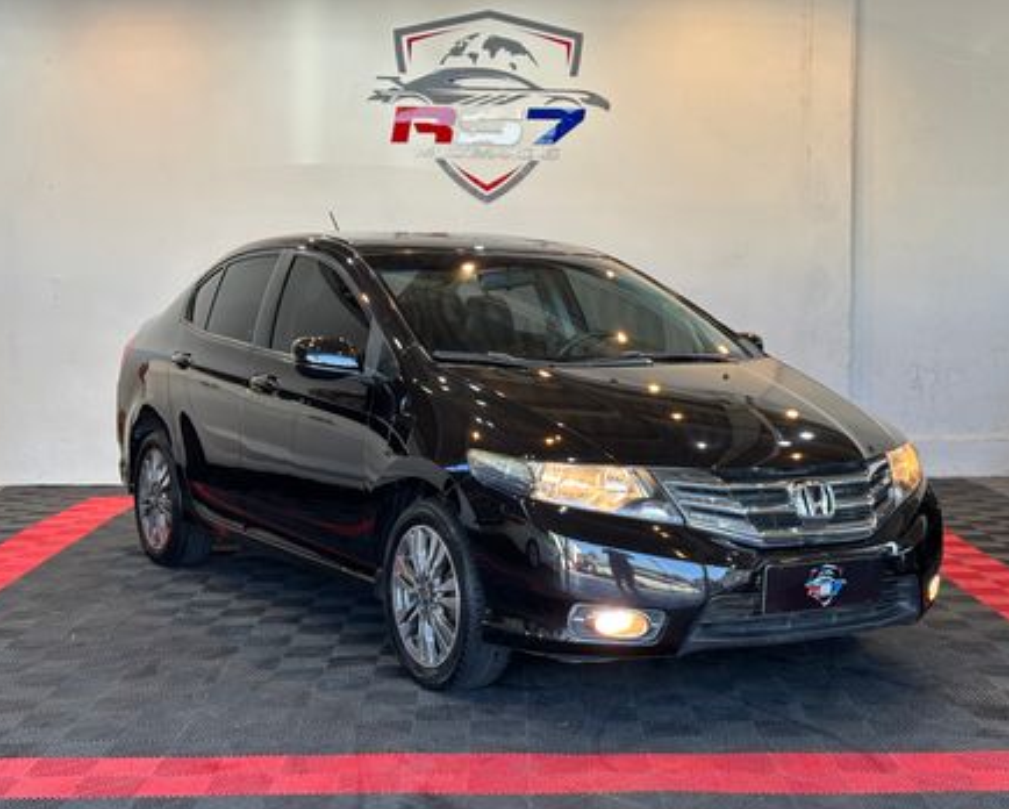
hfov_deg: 34.1
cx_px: 532
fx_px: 1644
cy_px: 407
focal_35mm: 55
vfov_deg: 27.6
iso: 50
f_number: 1.6
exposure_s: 1/120
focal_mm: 5.96
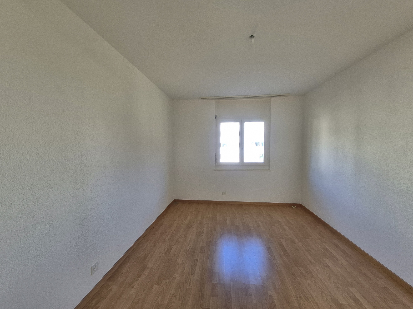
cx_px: 206
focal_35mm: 13
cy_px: 154
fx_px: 155
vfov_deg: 89.9
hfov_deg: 106.2
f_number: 2.2
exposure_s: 1/100
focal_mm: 1.74
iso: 80
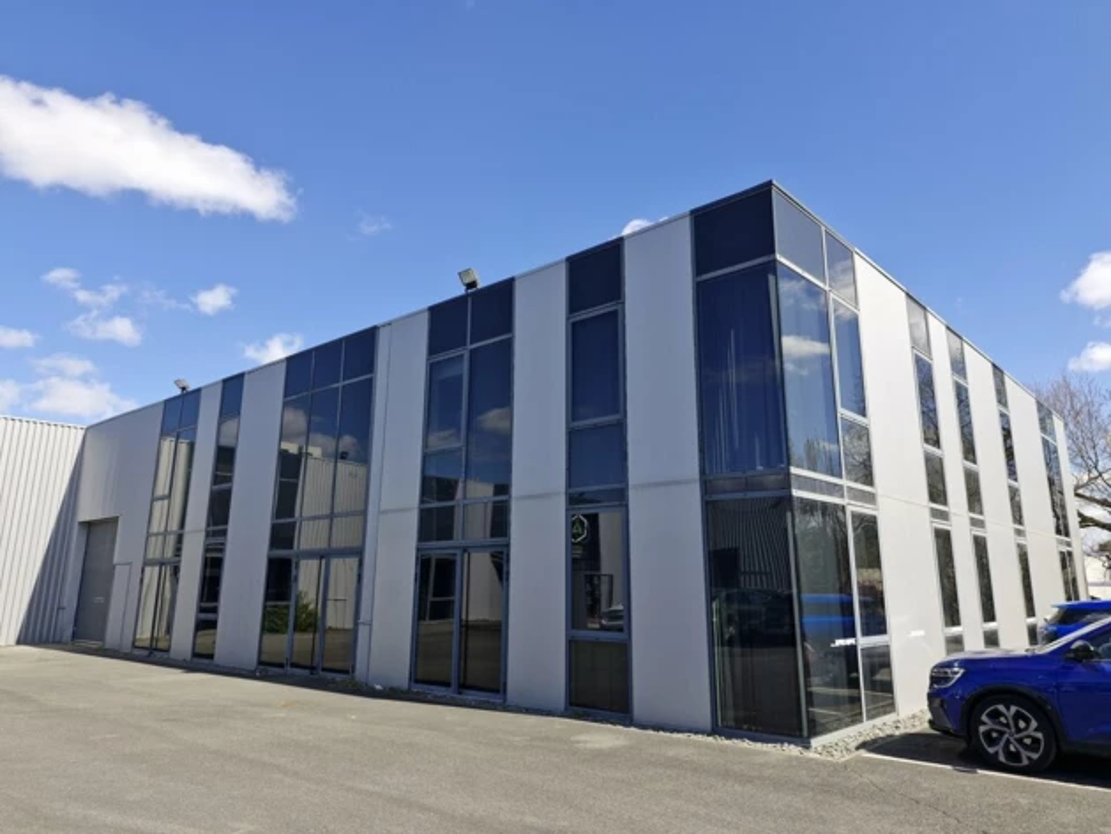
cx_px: 556
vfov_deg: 58.9
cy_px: 417
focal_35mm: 23
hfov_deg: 73.9
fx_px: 738
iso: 50
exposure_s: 1/8547
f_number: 1.8
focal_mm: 5.54
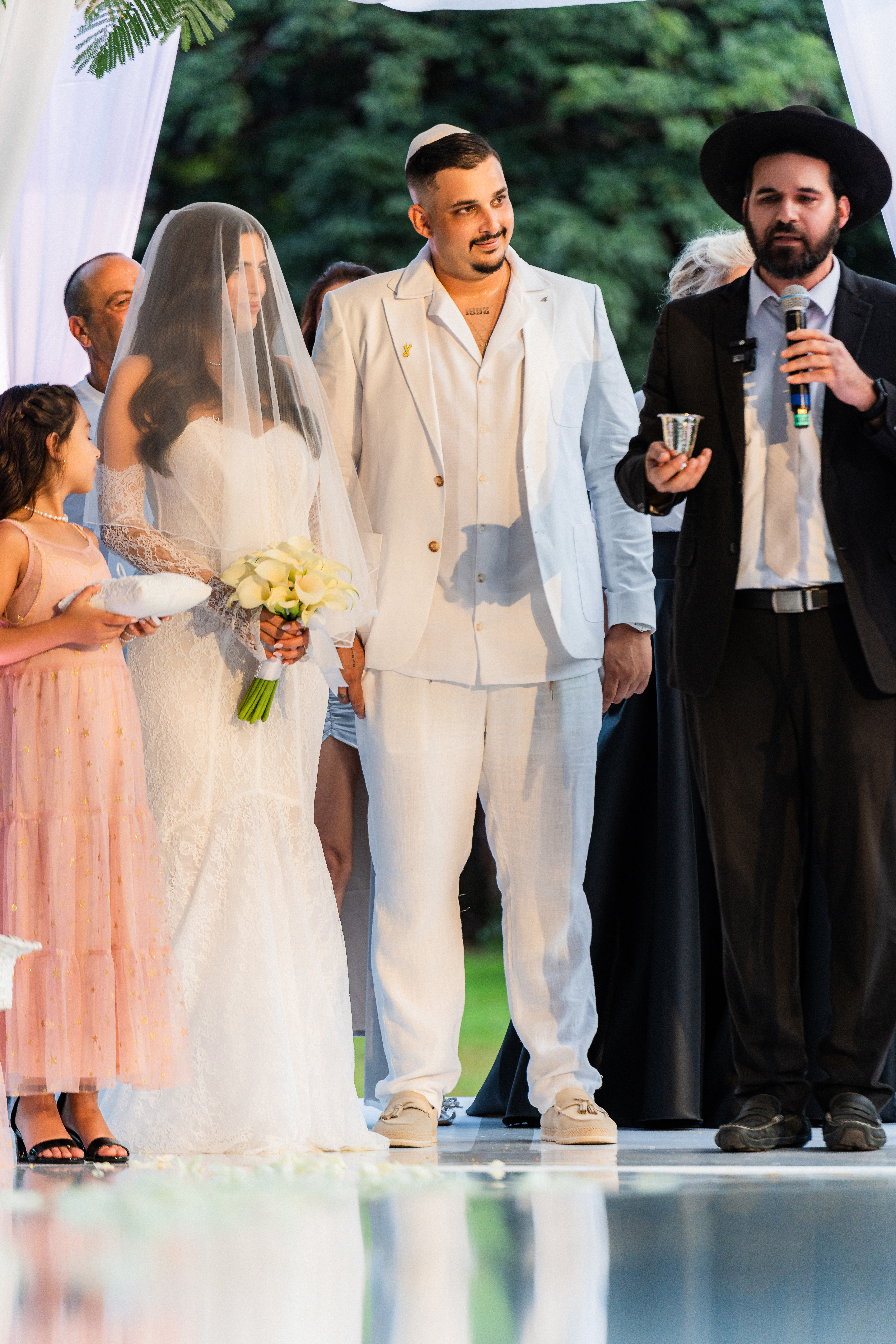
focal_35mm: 180
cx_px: 448
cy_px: 672
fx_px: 6719
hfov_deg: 7.6
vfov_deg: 11.4
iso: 400
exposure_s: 1/250
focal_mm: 180
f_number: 2.8
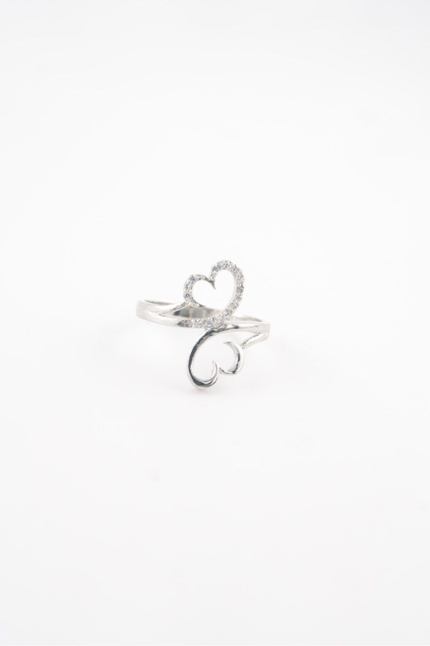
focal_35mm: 75
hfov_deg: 18.2
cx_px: 215
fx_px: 1344
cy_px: 323
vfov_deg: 27.0
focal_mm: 50
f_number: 7.1
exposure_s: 1/40
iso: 100
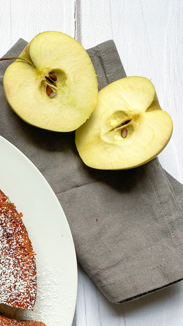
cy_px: 257
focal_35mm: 50
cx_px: -18
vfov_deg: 39.8
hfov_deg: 22.6
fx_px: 431
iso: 50
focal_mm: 4.25
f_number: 1.8
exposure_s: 1/120
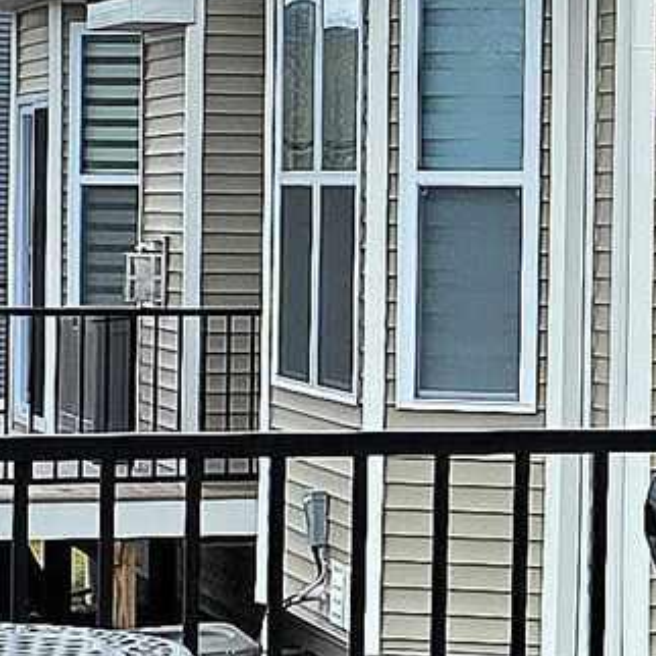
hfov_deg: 8.7
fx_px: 4159
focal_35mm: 194
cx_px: 1171
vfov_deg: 9.0
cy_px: 141
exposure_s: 1/10000
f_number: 1.7
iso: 80
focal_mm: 6.3
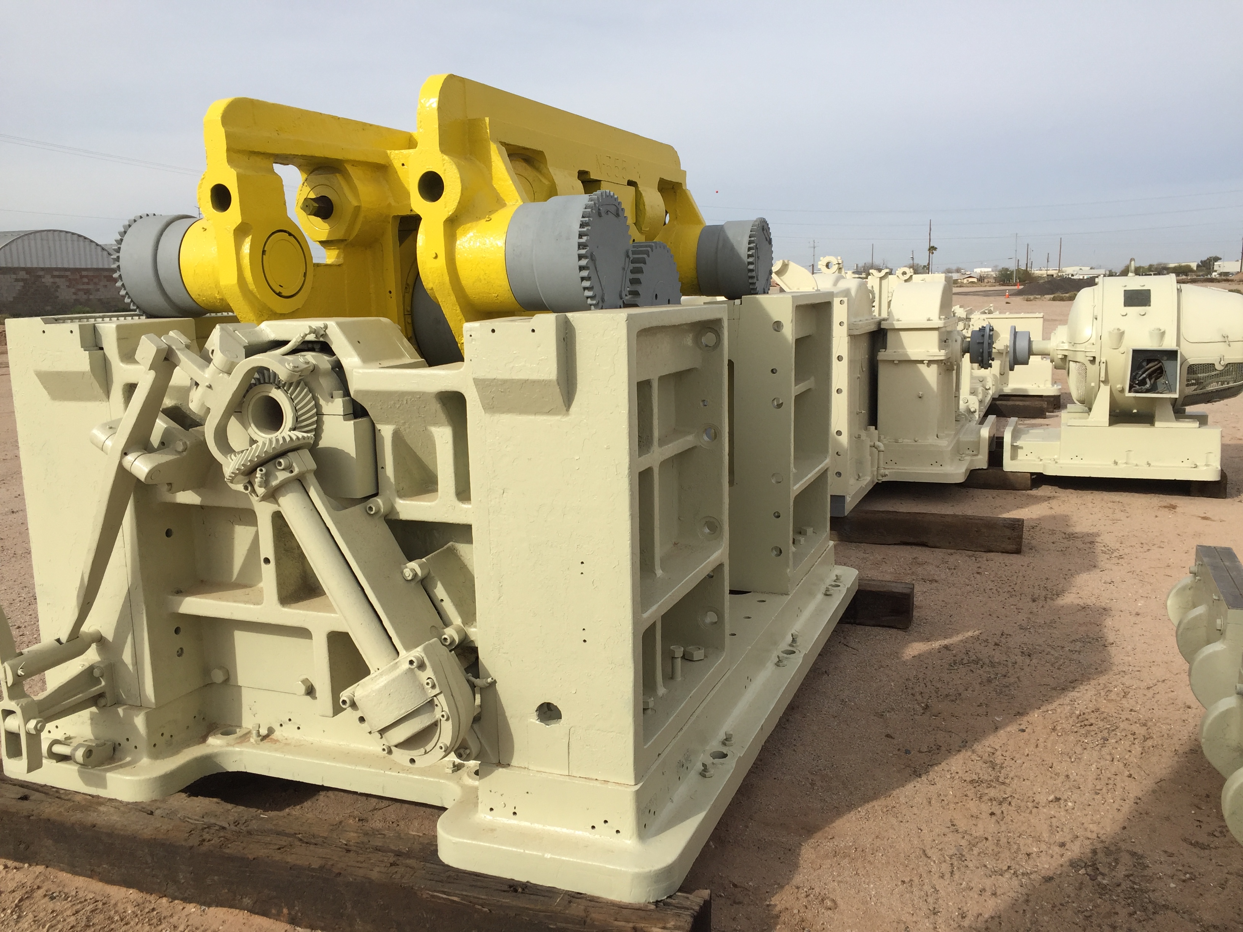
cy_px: 466
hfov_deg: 61.7
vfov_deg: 48.2
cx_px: 622
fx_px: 1041
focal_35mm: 29
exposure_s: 1/2198
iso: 32
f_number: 2.2
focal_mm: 4.15
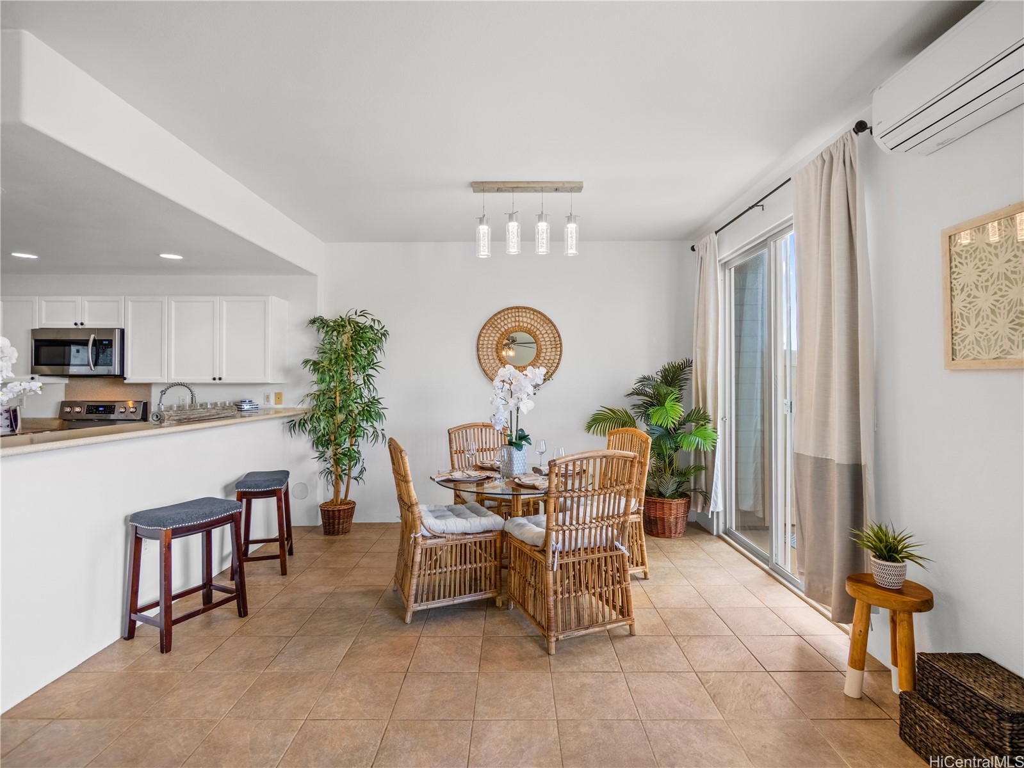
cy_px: 384
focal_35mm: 18
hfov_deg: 87.7
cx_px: 512
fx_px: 533
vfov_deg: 71.6
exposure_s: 1/500
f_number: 4
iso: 400
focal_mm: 9
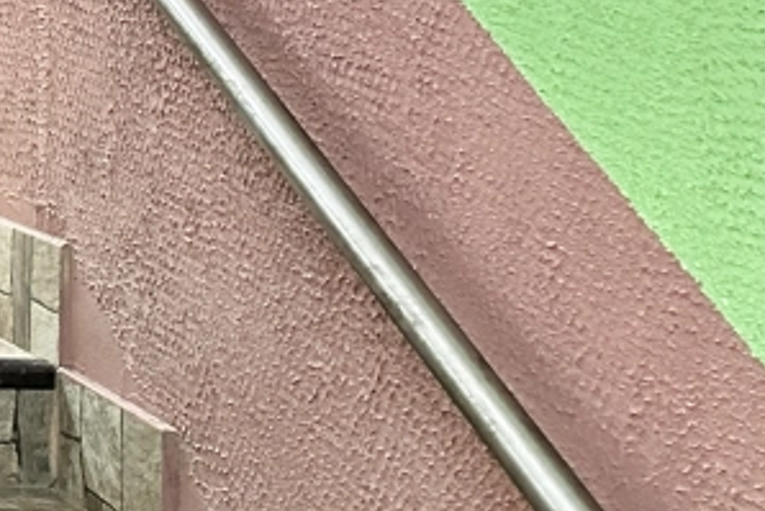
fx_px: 2232
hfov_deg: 15.1
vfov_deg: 12.8
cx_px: -842
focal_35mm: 105
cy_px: -71
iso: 1250
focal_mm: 6.86
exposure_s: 1/25
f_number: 1.78
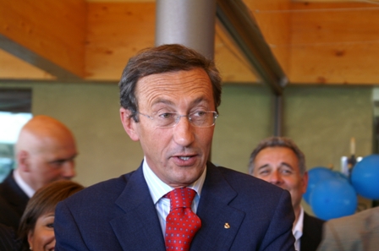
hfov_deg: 22.7
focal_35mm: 90
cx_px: 190
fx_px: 946
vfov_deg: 15.1
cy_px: 126
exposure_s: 1/30
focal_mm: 60
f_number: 5.6
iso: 400
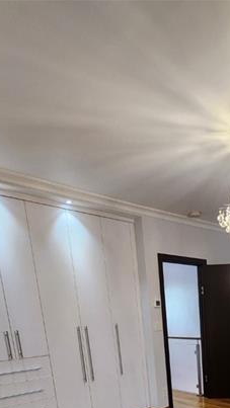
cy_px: 388
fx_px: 292
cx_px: 219
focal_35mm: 27
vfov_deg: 57.0
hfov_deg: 39.0
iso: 320
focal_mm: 2.2
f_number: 2.2
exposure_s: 1/60
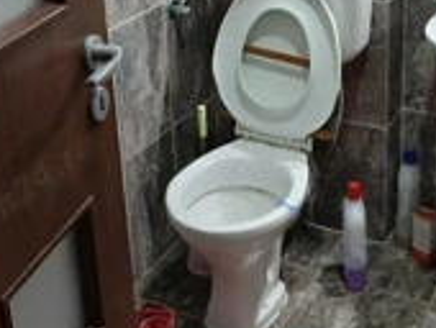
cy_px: 28
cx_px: 264
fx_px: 769
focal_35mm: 61
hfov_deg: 31.5
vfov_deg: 23.4
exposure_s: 1/33
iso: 200
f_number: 1.8
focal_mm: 3.98
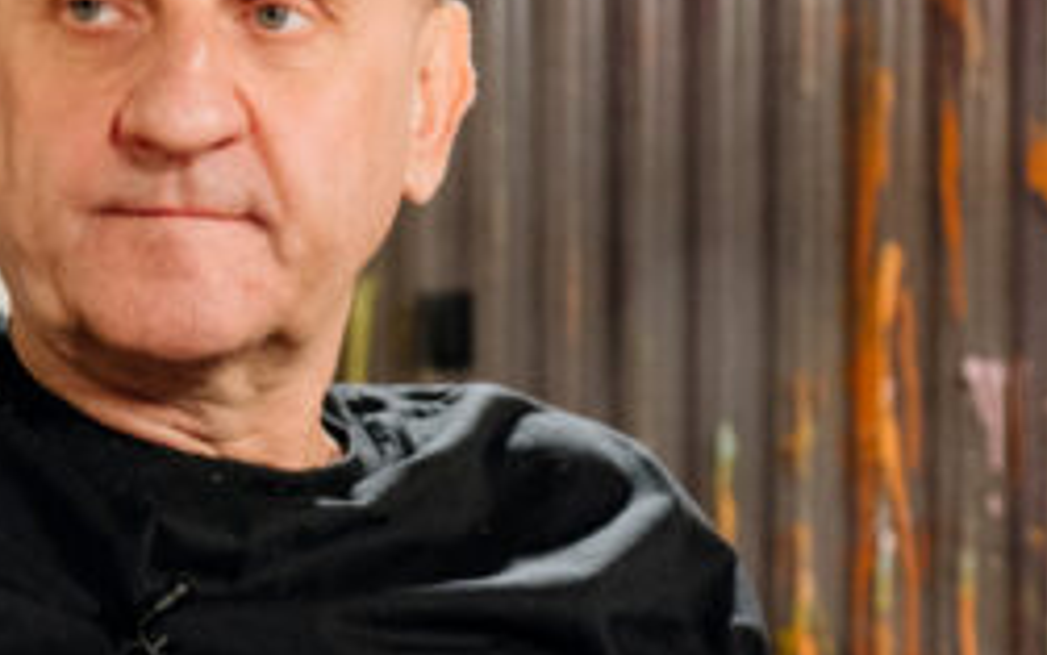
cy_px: 599
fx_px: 5166
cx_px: 467
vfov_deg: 7.2
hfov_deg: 11.6
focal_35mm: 181
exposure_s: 1/500
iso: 3200
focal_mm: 58
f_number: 4
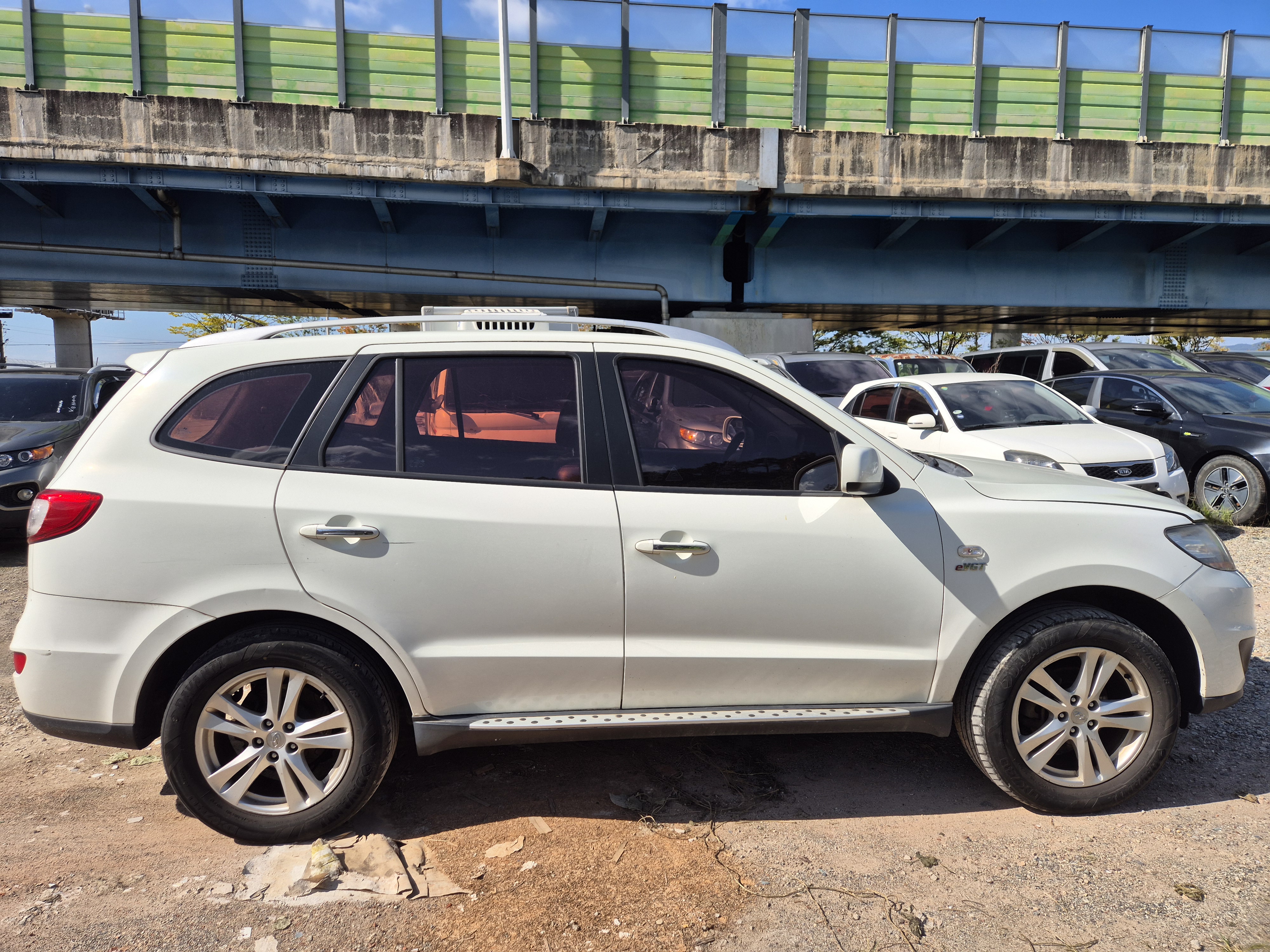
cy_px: 476
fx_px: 844
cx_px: 635
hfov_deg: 73.9
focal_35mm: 23
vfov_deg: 58.9
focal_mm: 5.4
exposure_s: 1/2036
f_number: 1.8
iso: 25
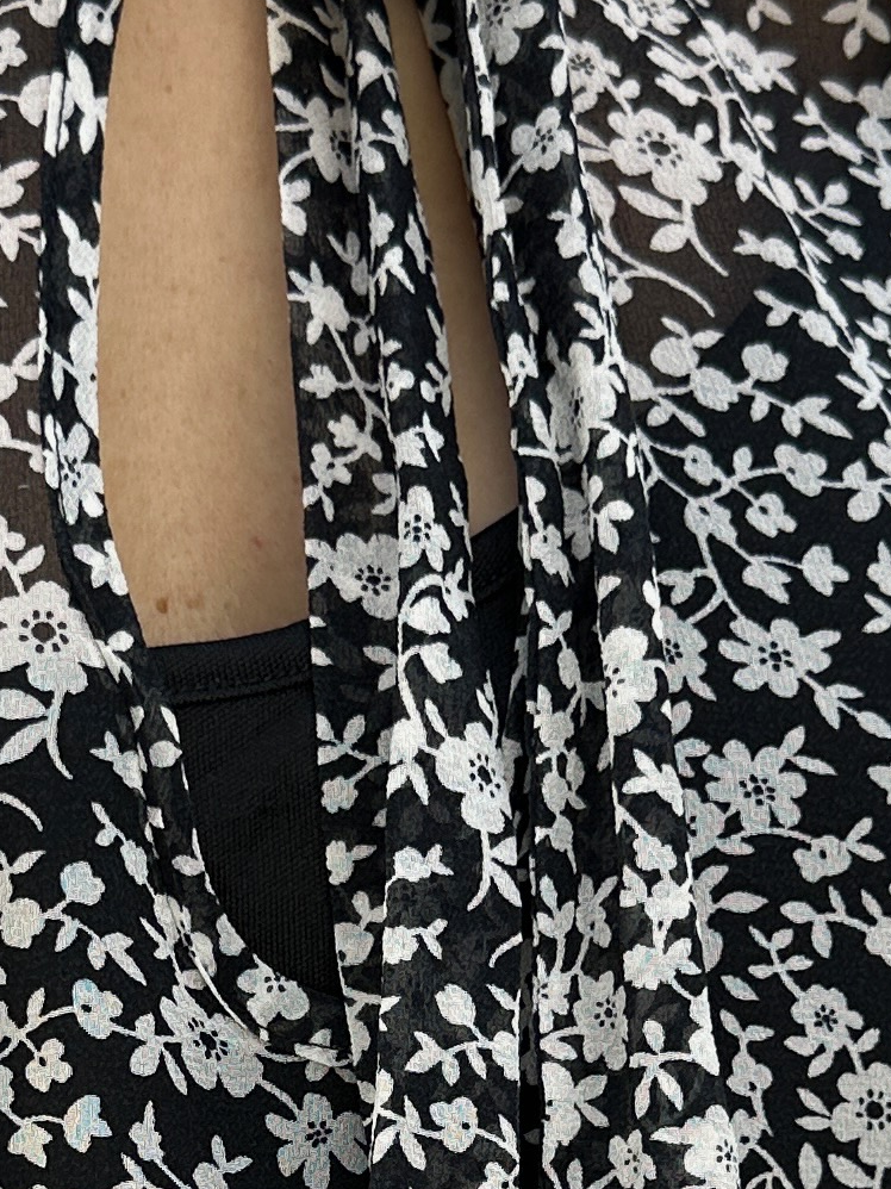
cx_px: 210
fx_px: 3330
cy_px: 1257
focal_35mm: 97
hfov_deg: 15.2
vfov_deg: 19.5
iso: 80
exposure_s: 1/529
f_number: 1.78
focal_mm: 6.86
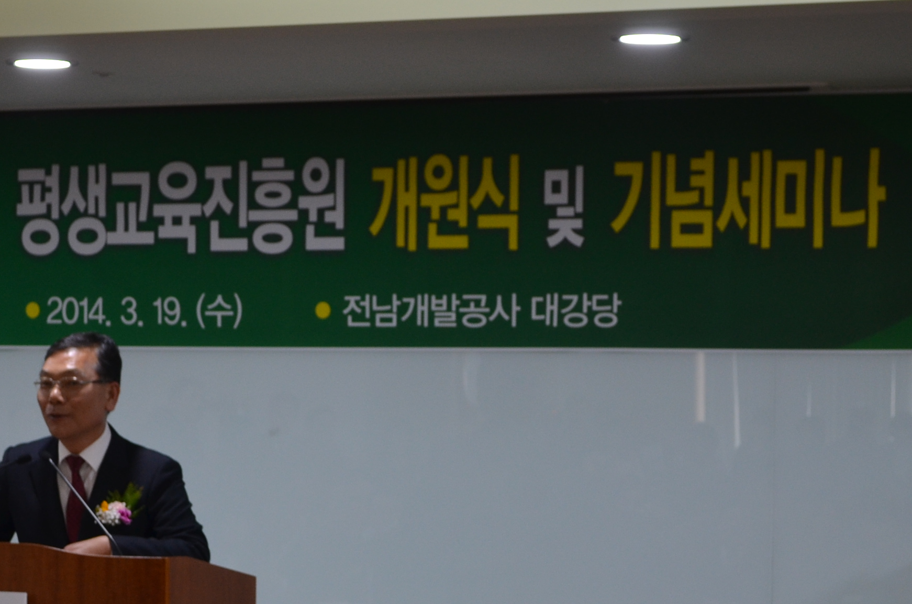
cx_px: 343
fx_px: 3540
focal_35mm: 140
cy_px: 479
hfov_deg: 14.7
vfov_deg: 9.7
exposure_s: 1/40
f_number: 5.3
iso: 400
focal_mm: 44
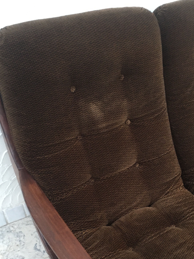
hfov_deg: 32.0
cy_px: 185
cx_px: 125
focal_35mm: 45
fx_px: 336
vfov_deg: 41.2
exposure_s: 1/20
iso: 200
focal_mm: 4.15
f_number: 2.2
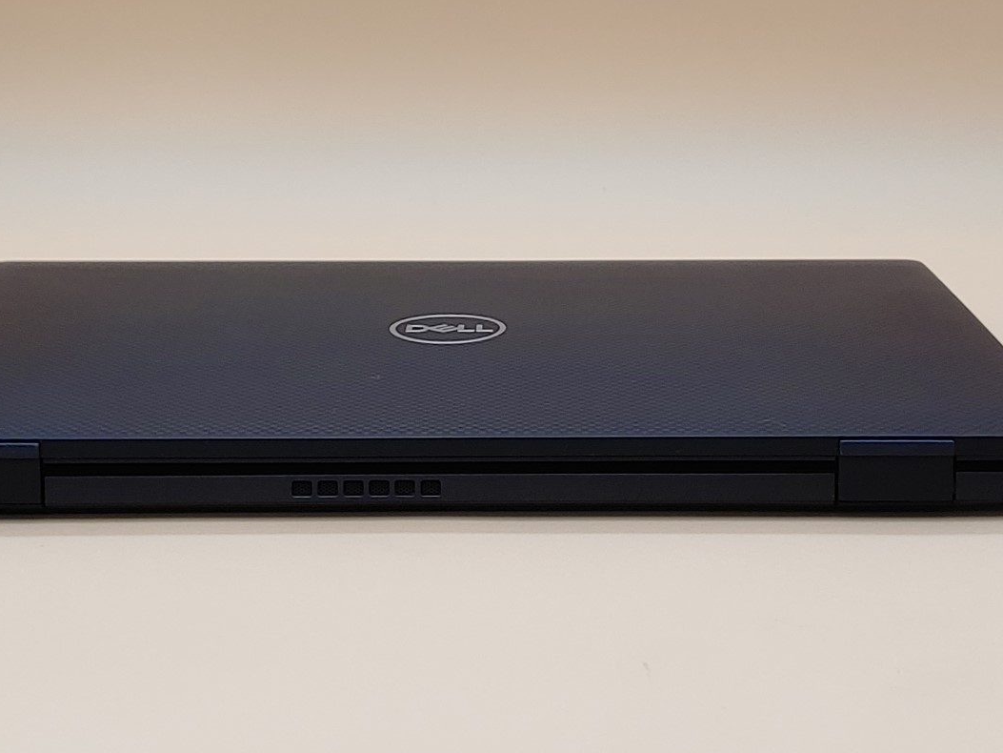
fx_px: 1942
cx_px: 447
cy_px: 345
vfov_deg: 21.9
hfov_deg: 28.9
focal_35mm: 67
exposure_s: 1/151
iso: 50
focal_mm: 4.36
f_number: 1.8
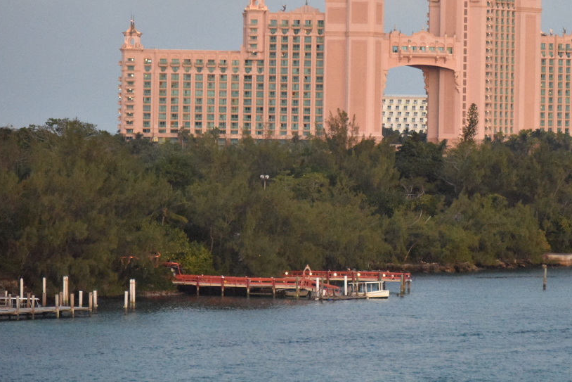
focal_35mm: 283
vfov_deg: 4.9
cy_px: 142
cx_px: 396
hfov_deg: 7.3
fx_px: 4497
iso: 12800
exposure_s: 1/400
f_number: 5.6
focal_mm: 180
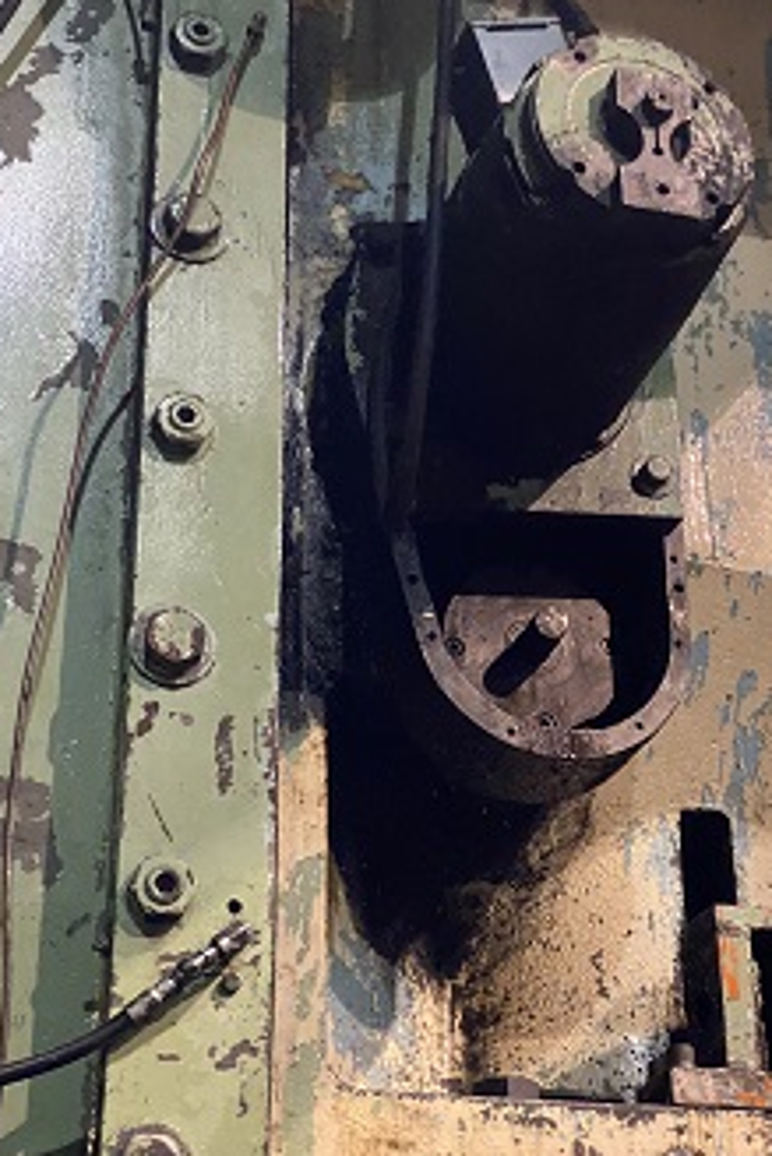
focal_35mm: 66
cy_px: 641
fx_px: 2121
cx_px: 504
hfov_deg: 20.6
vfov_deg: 30.5
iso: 640
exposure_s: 1/30
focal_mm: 6
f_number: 2
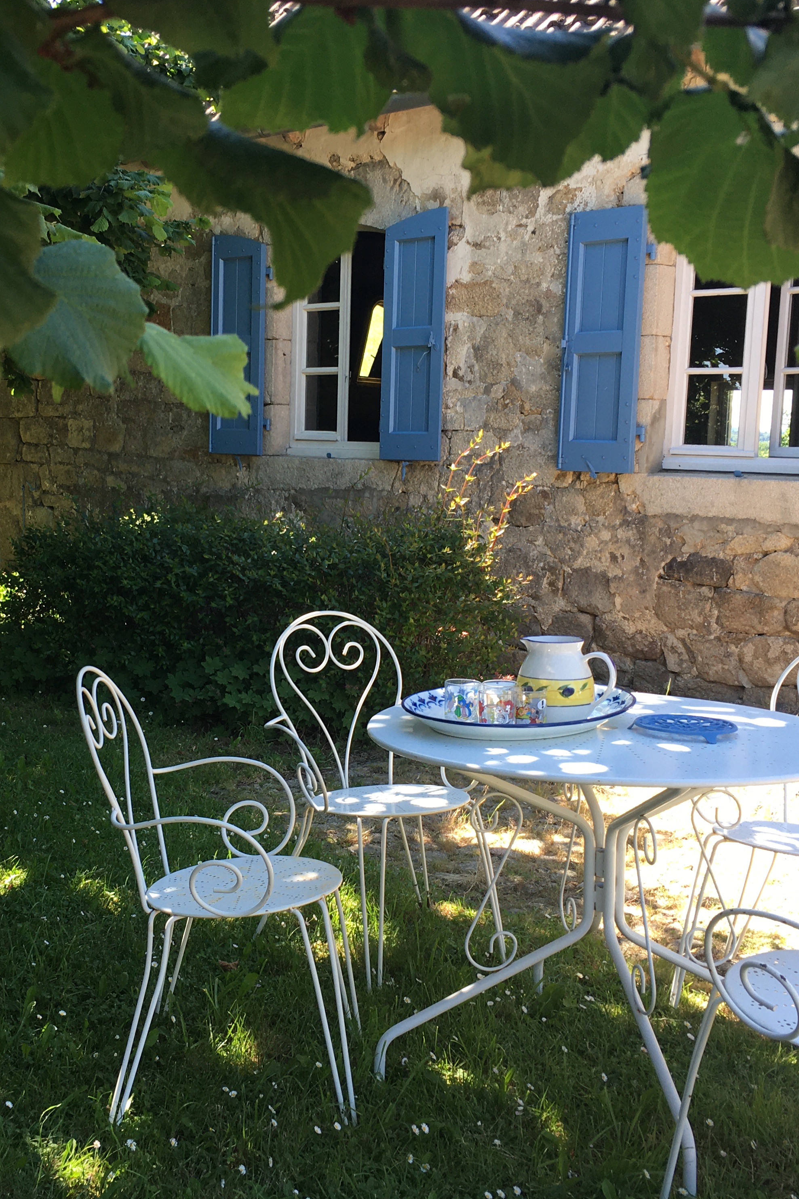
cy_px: 589
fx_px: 1365
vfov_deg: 47.4
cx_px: 259
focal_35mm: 41
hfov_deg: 32.3
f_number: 2.2
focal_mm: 4.15
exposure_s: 1/120
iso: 25
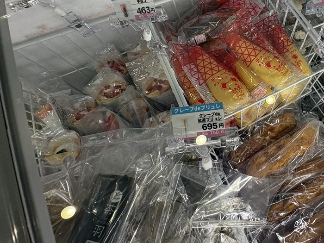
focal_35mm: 24
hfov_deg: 64.9
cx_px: 261
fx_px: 225
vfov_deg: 55.1
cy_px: 73
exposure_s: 1/105
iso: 80
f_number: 2.2
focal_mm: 2.22
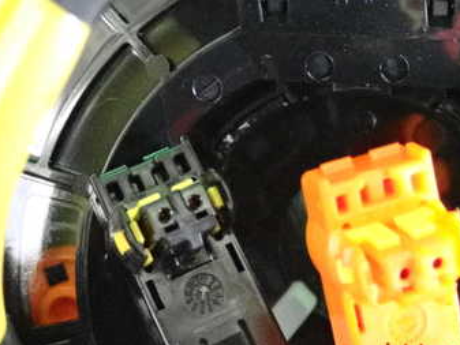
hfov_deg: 22.0
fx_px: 1183
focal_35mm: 89
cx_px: 284
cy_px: 67
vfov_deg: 16.5
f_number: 3.2
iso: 5000
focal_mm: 9.01
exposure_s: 1/125
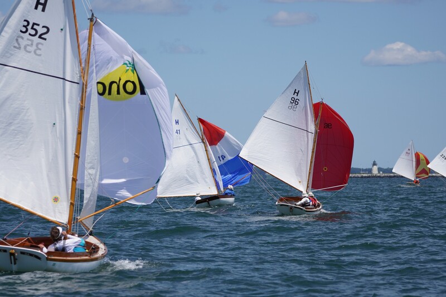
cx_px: 223
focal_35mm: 225
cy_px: 148
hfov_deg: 9.2
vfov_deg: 6.1
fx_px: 2787
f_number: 5
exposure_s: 1/1600
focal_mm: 150
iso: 125
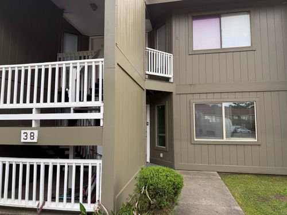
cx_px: 144
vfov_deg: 56.8
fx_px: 199
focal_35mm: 24
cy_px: 108
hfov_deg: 71.6
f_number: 1.78
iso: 80
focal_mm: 6.76
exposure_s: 1/504
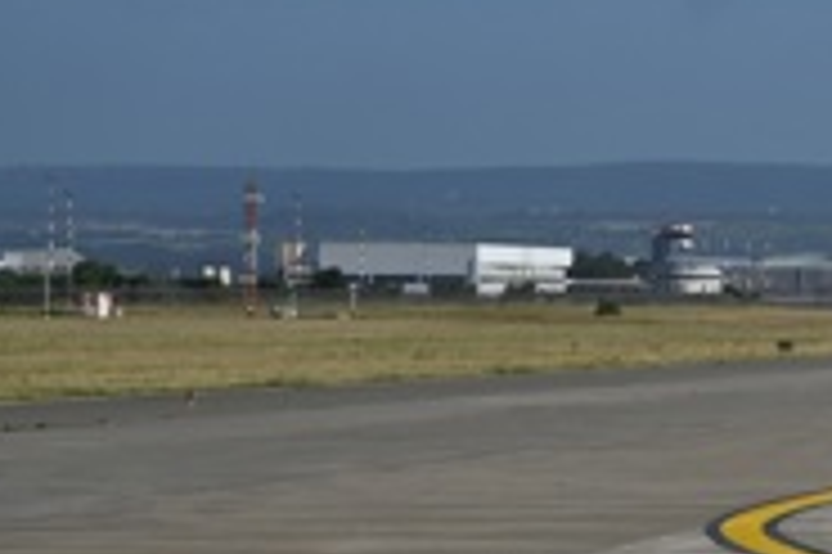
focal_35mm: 240
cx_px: 1327
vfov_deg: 5.7
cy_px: 405
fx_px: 5542
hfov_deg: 8.4
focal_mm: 74
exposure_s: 1/640
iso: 100
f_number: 9
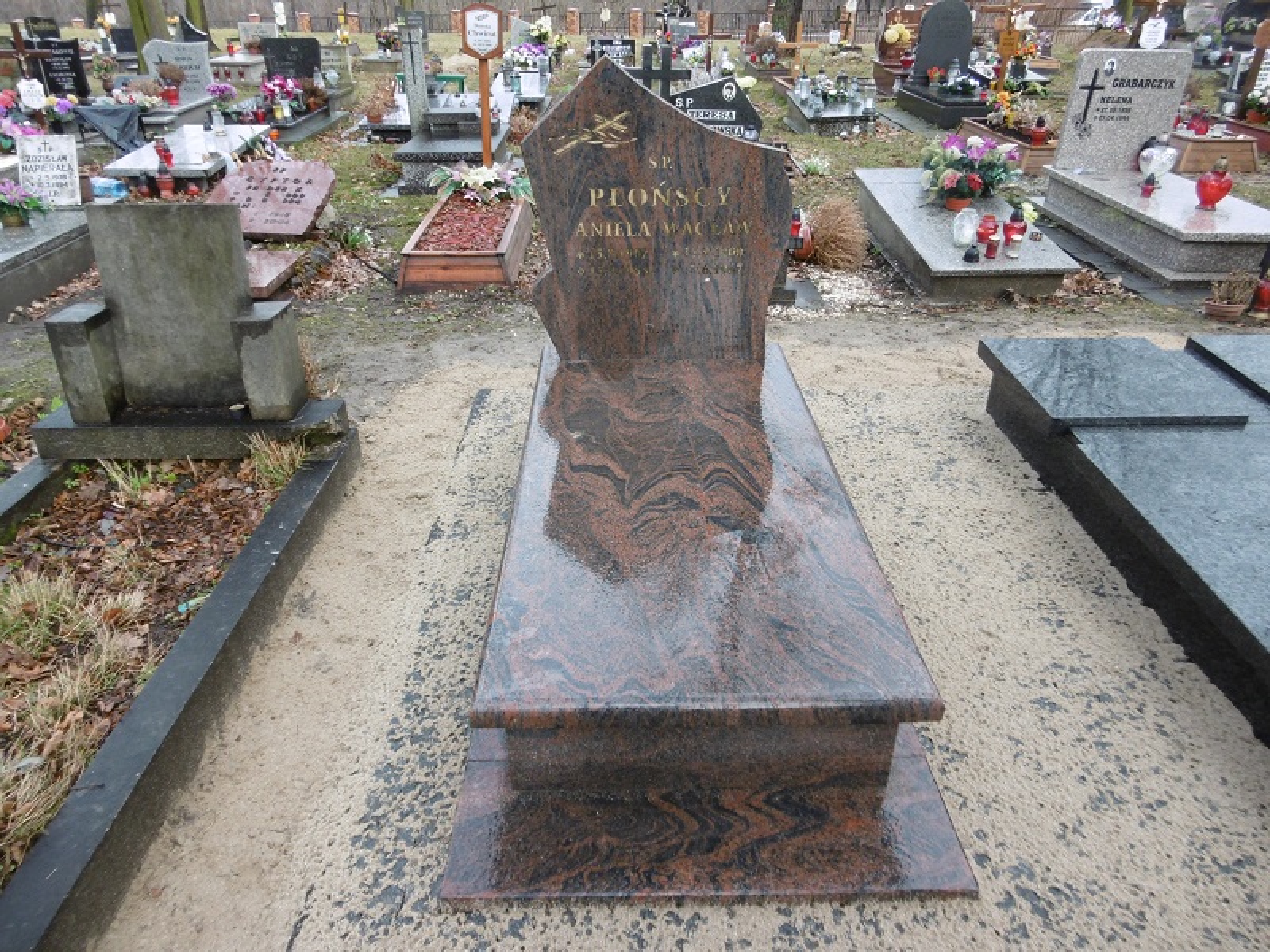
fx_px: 881
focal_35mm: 24
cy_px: 476
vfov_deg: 56.8
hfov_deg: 71.6
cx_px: 635
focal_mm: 4.3
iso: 100
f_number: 3.1
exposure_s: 1/160
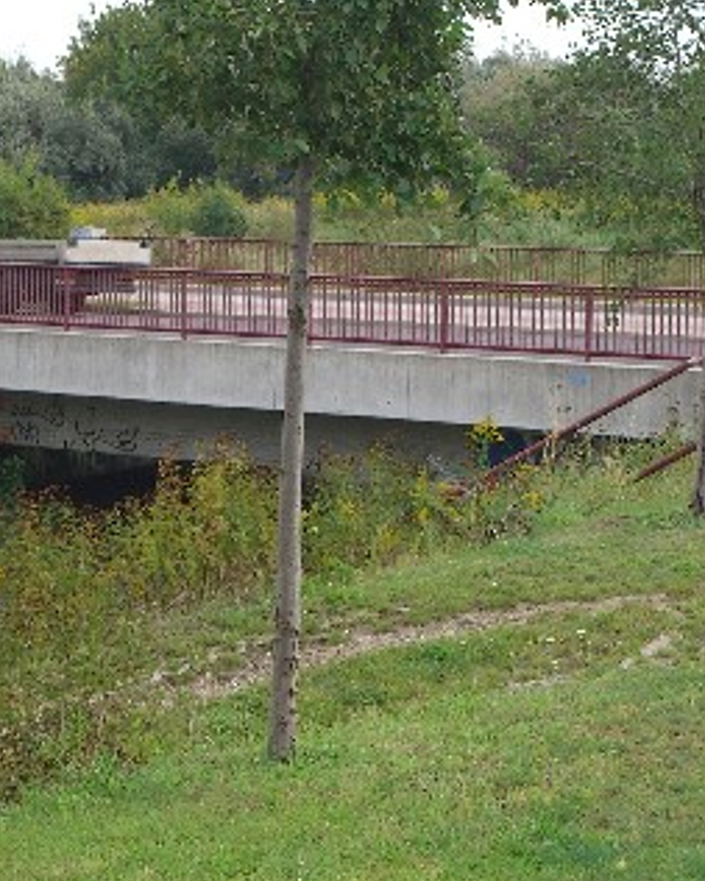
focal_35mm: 144
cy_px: 372
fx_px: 3754
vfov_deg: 13.4
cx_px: 160
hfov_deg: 10.7
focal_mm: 16.6
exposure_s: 1/250
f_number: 4.4
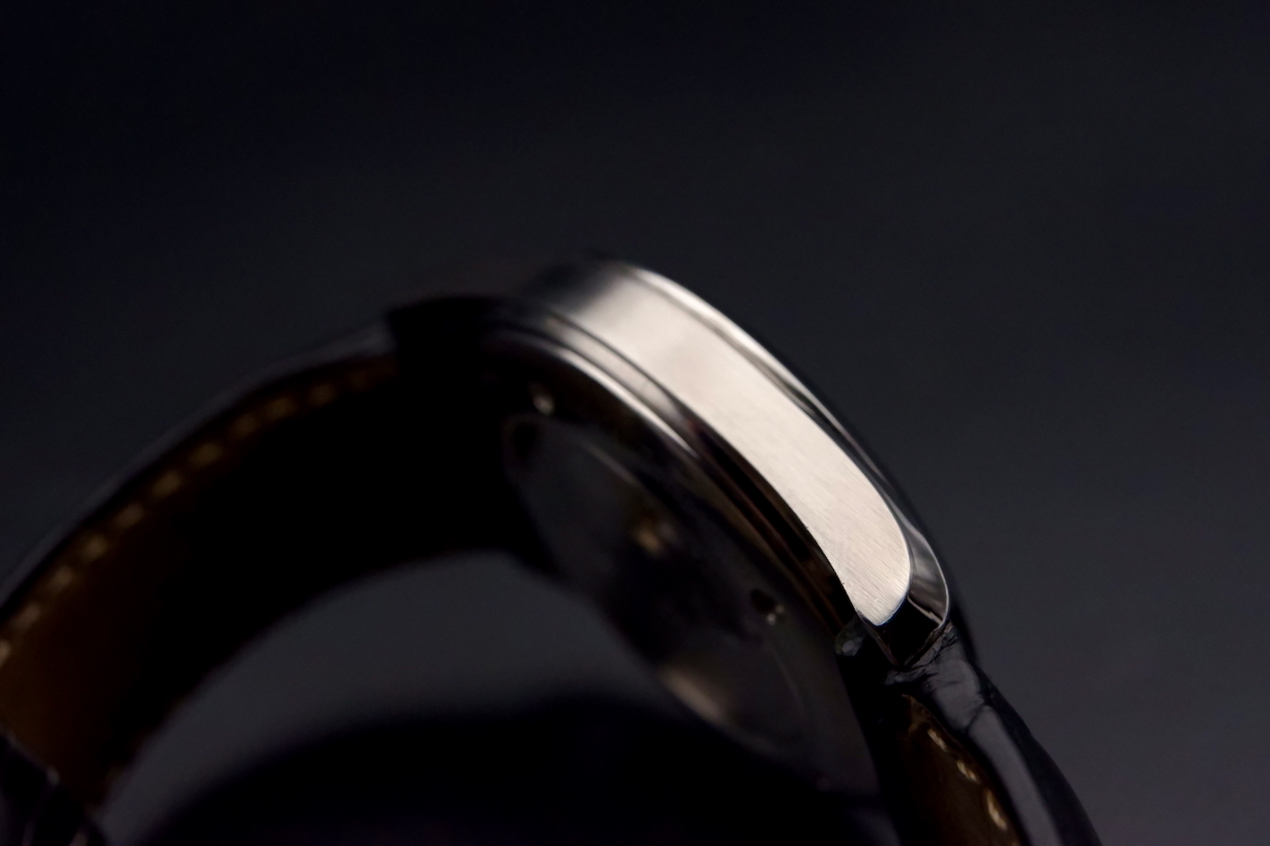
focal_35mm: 41
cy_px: 423
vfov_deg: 32.6
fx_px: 1446
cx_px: 635
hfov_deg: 47.4
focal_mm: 27.7
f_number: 8
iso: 6400
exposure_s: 1/4000
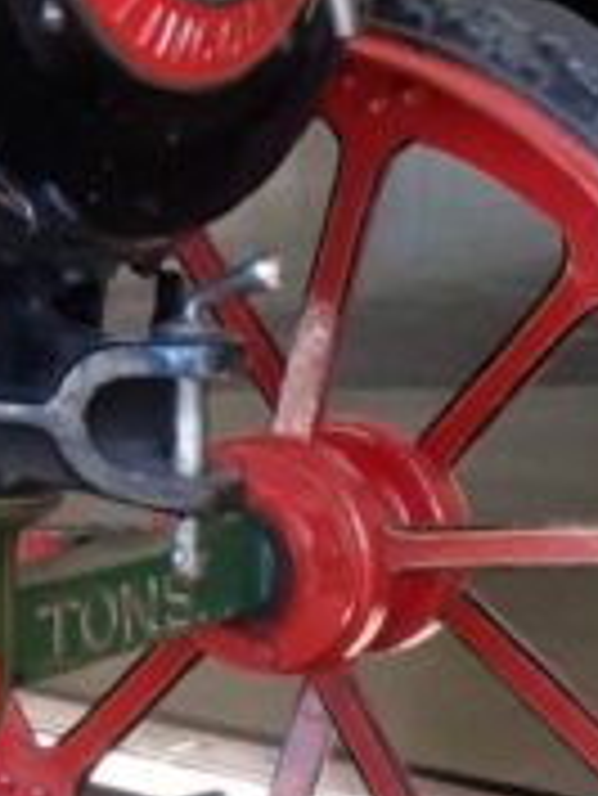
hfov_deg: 8.6
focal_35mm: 156
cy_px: -9
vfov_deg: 12.5
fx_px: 3589
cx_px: -854
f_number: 1.9
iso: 160
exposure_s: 1/50
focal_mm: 3.6
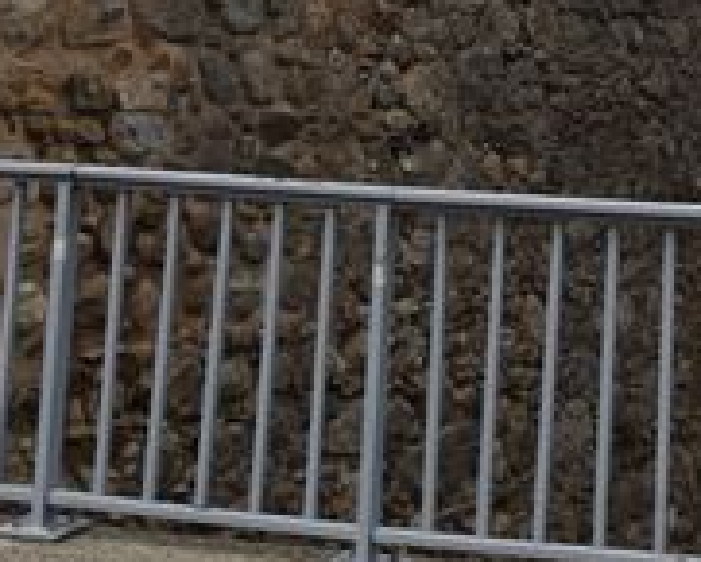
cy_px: -581
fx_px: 2034
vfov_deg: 13.4
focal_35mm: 98
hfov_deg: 19.2
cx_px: 651
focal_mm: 12
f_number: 9
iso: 200
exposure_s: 1/320
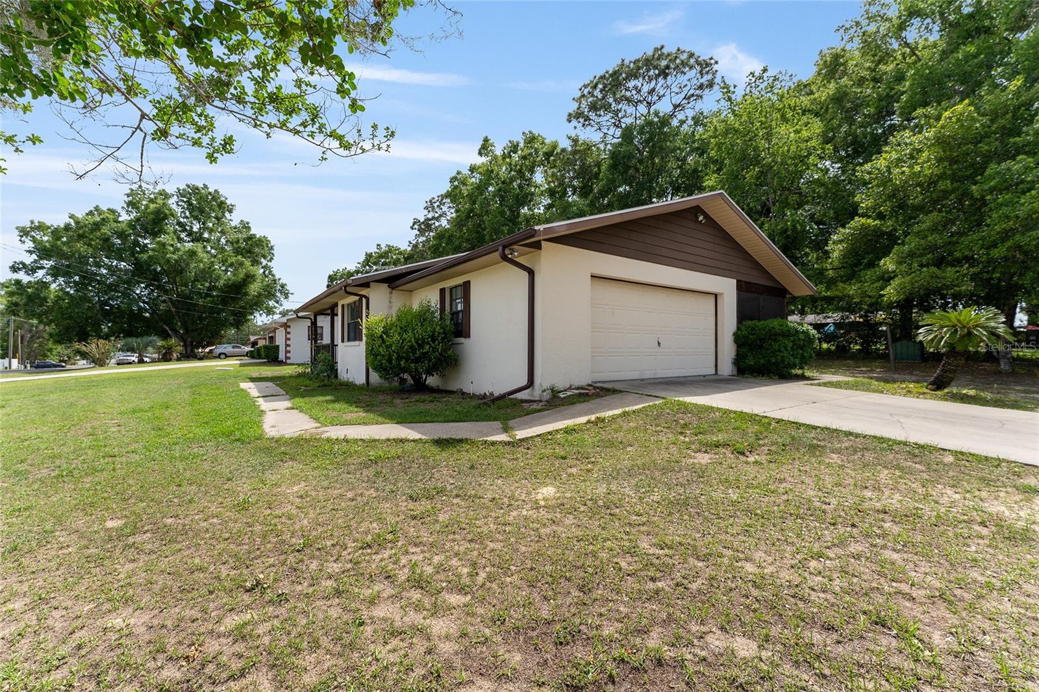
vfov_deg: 81.2
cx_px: 520
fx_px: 404
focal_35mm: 14
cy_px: 346
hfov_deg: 104.3
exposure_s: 1/1250
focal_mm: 14
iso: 400
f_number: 7.1
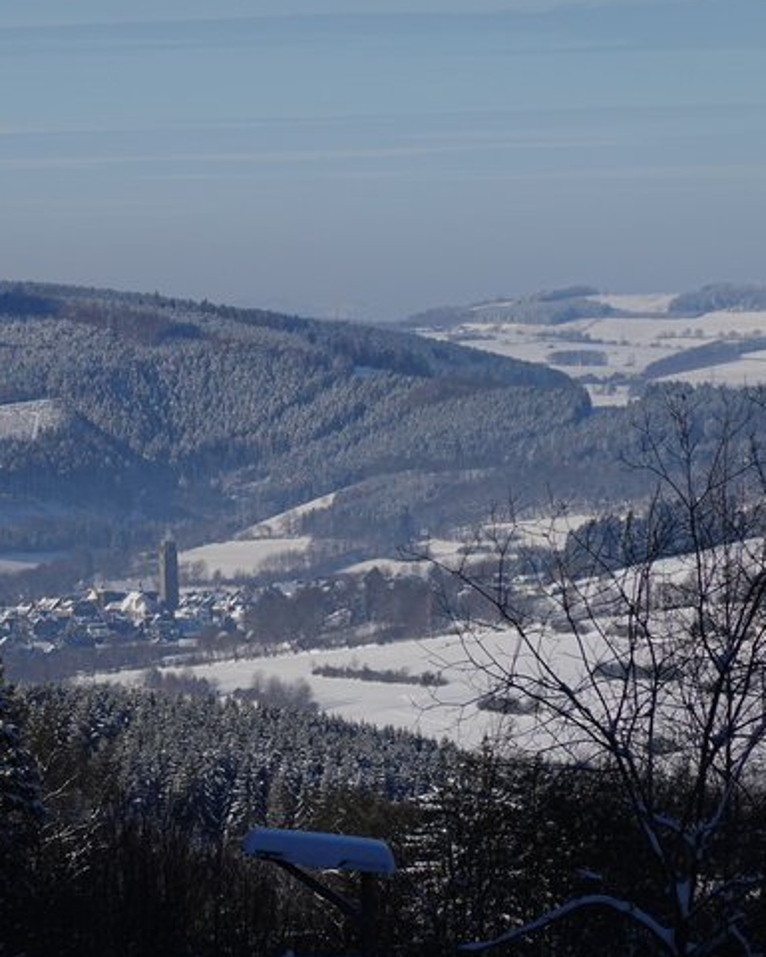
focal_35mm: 309
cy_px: 436
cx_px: 131
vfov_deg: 6.3
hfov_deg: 5.0
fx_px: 8754
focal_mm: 72
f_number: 5.6
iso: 100
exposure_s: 1/1000
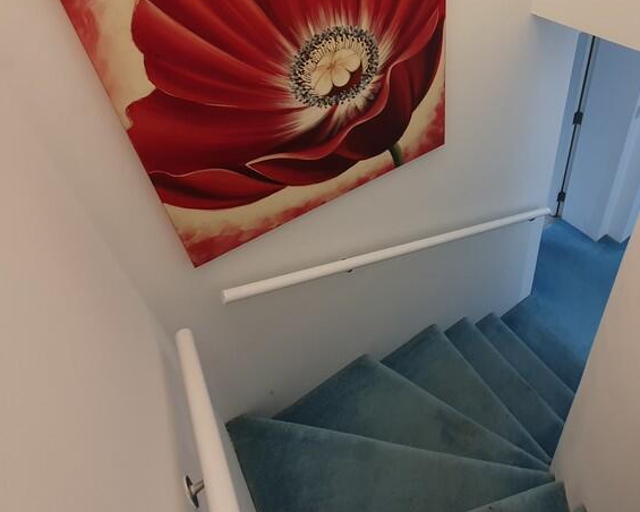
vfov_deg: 58.0
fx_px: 436
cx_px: 410
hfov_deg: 71.1
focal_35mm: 23
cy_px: 134
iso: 100
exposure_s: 1/50
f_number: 2.2
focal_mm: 1.8
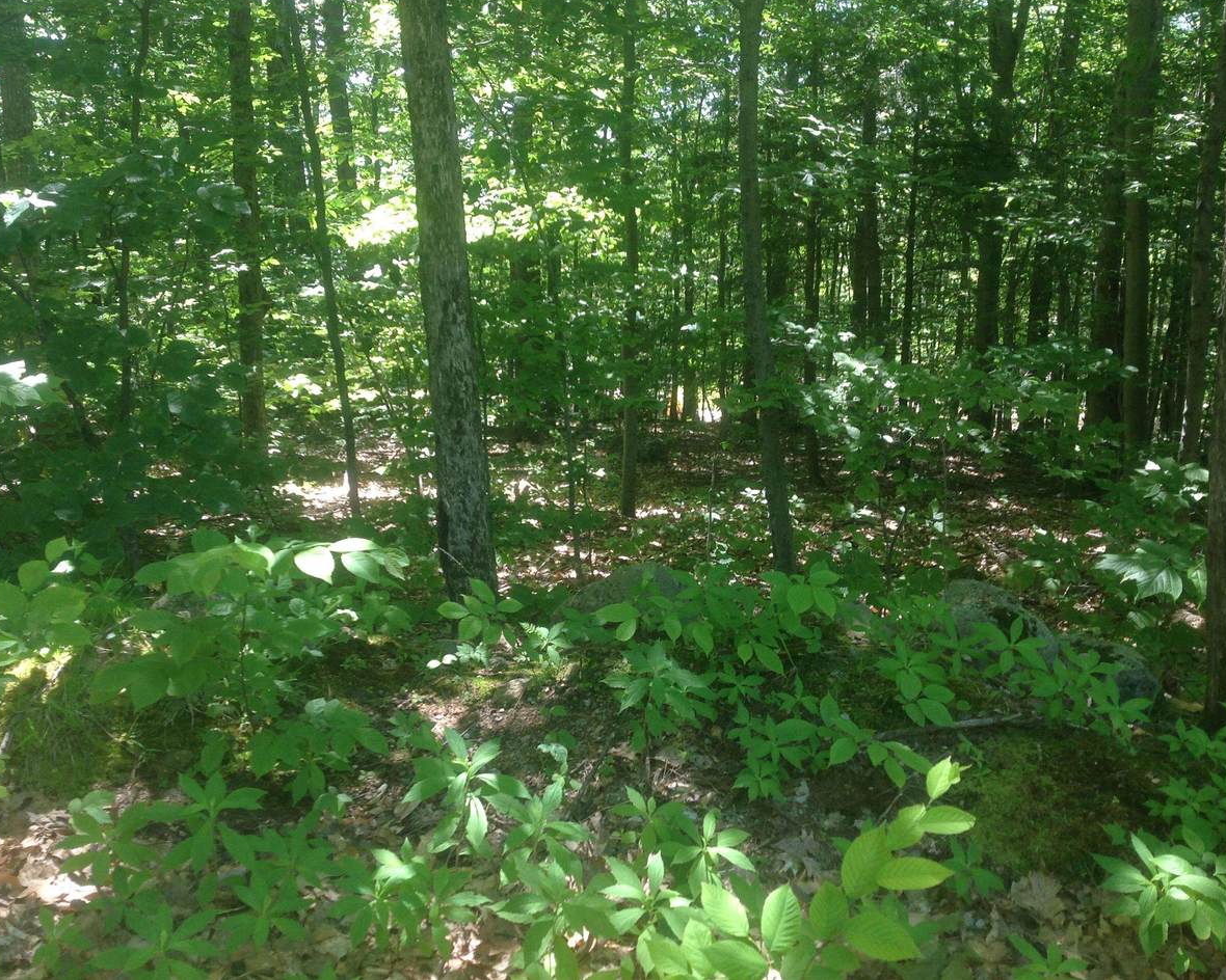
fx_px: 1343
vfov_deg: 40.1
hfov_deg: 49.1
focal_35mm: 37
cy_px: 485
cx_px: 588
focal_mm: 4.28
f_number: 2.4
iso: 64
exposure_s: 1/120
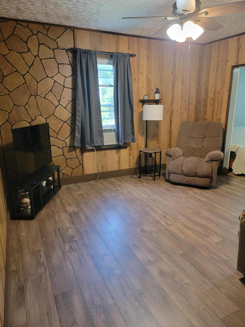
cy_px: 164
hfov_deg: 56.8
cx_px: 122
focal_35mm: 24
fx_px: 226
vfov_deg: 71.6
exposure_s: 1/40
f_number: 1.8
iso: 200
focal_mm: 6.7
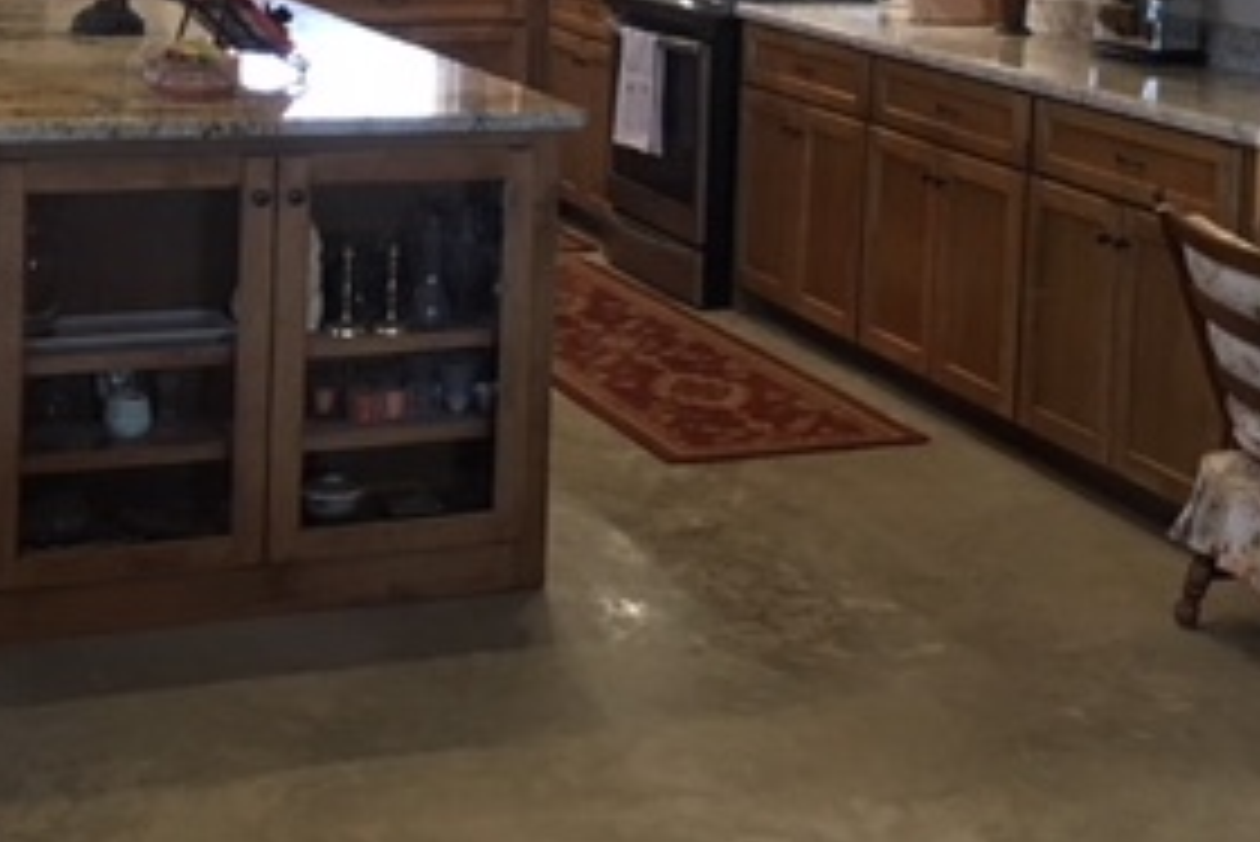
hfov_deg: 29.2
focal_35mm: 69
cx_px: 688
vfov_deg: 19.1
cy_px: -41
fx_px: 2416
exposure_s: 1/30
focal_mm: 4.15
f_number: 2.2
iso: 160
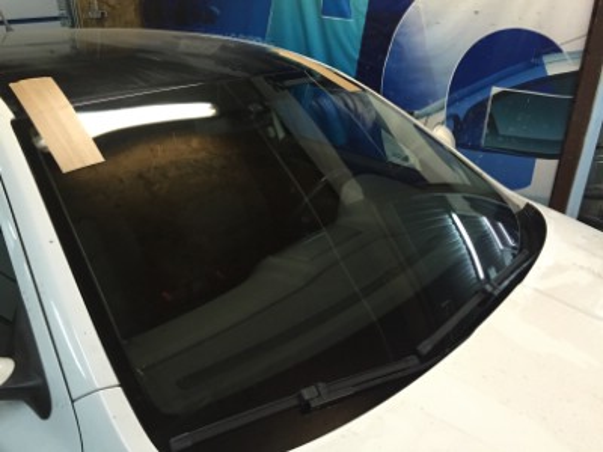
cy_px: 226
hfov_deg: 61.7
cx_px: 302
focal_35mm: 29
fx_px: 505
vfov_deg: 48.2
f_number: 2.2
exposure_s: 1/33
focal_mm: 4.15
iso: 200
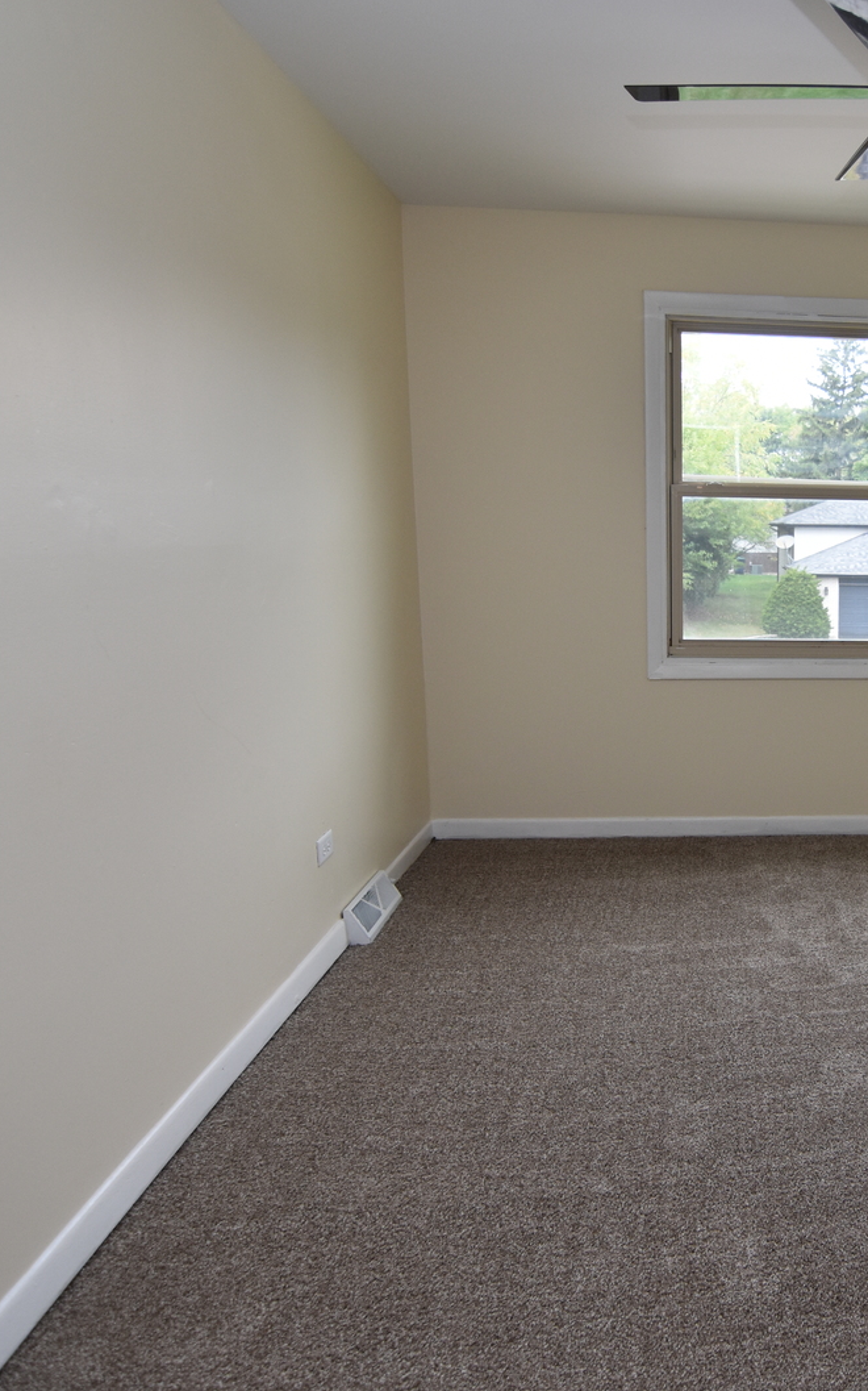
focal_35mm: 26
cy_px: 695
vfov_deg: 70.9
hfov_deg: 43.2
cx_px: 806
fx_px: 976
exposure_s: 1/250
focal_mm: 11
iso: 400
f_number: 2.8
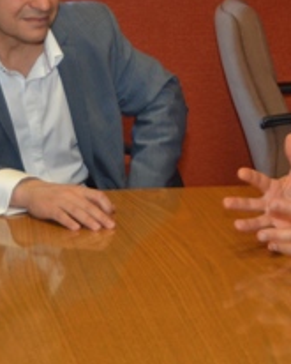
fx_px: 1506
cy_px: 73
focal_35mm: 140
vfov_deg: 13.7
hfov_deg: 11.0
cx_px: 108
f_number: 3.8
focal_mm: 32
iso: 400
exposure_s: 1/60
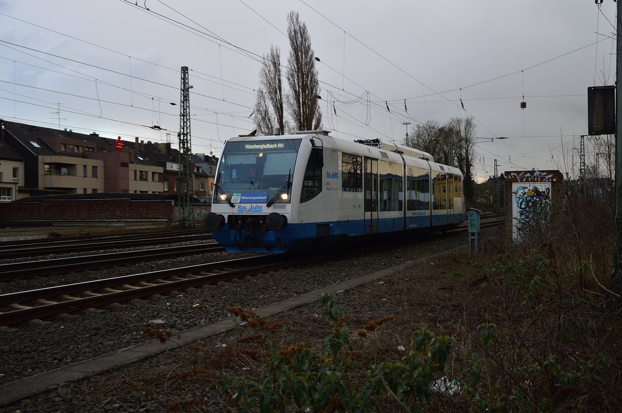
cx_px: 311
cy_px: 206
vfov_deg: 29.8
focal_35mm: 45
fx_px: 777
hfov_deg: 43.7
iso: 400
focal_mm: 30
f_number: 4.5
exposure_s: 1/400
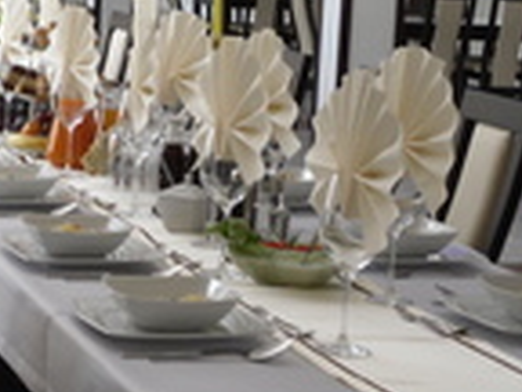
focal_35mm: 156
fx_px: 2352
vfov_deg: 9.5
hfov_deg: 12.5
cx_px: -18
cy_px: 285
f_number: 3.5
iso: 100
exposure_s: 1/56
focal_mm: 6.3
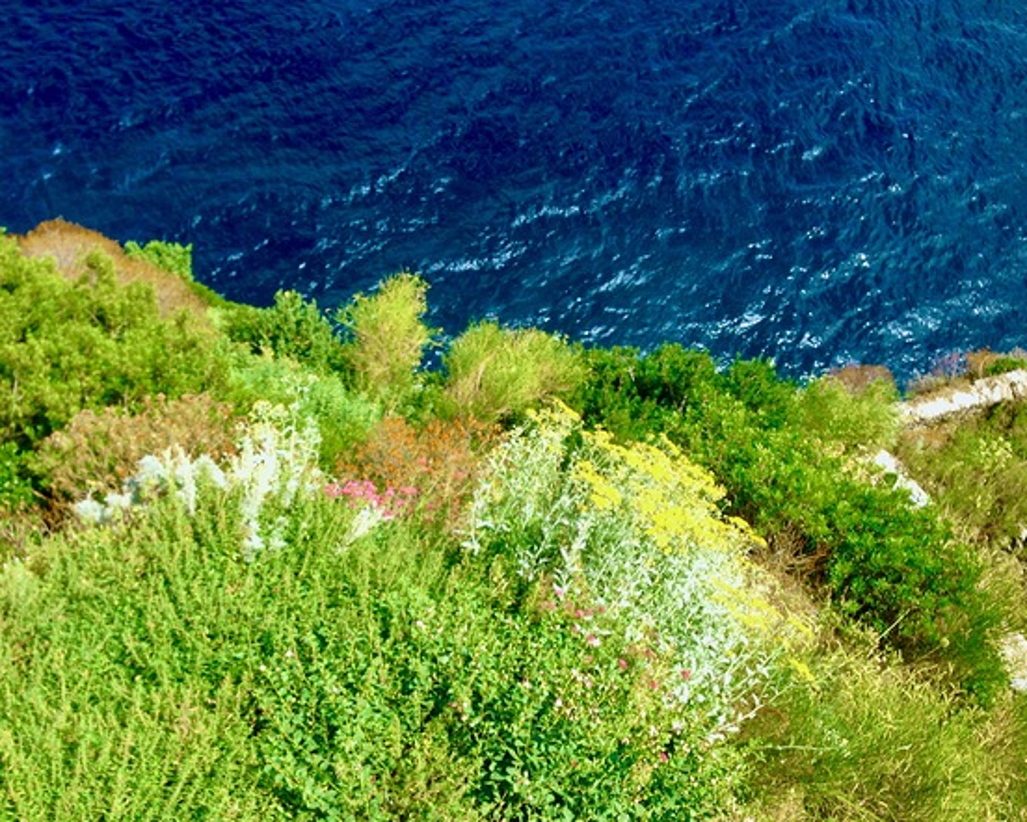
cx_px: 499
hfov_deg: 51.5
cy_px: 407
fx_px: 1064
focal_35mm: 35
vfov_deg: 42.2
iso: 50
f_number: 2.4
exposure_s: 1/834
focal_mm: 4.12
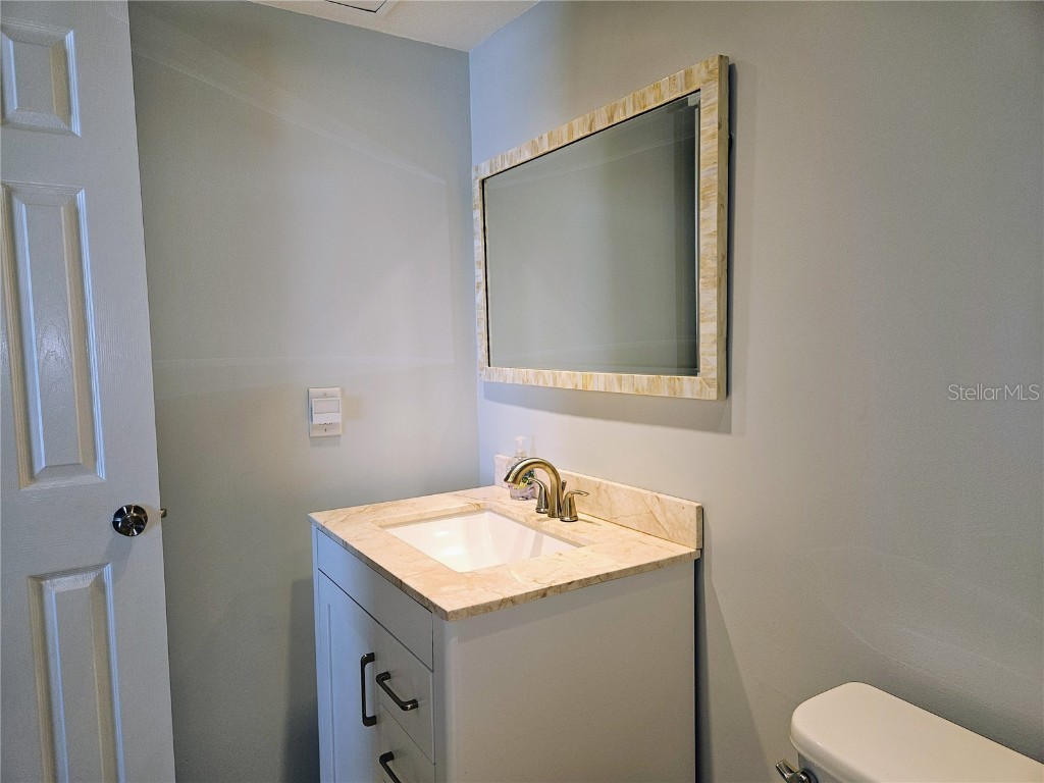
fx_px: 694
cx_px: 522
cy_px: 392
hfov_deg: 73.9
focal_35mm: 23
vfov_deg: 58.9
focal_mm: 5.4
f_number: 1.8
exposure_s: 1/60
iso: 40
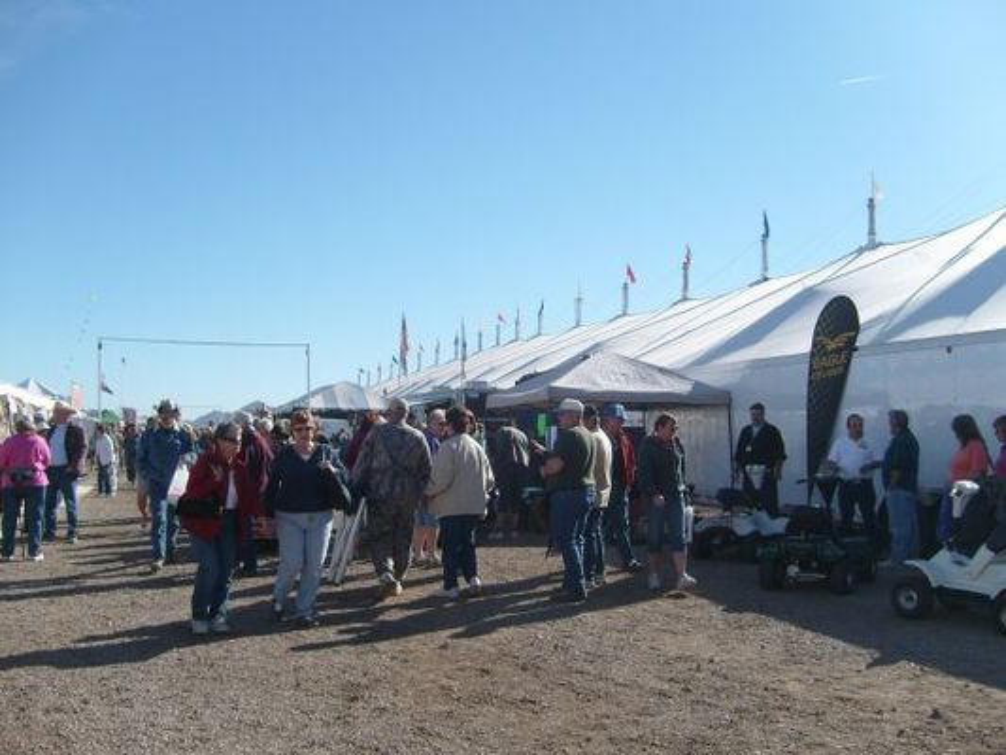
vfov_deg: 40.7
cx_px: 503
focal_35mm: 35
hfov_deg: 52.6
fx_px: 1017
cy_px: 378
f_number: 7.1
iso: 80
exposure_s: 1/350
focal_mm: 5.8
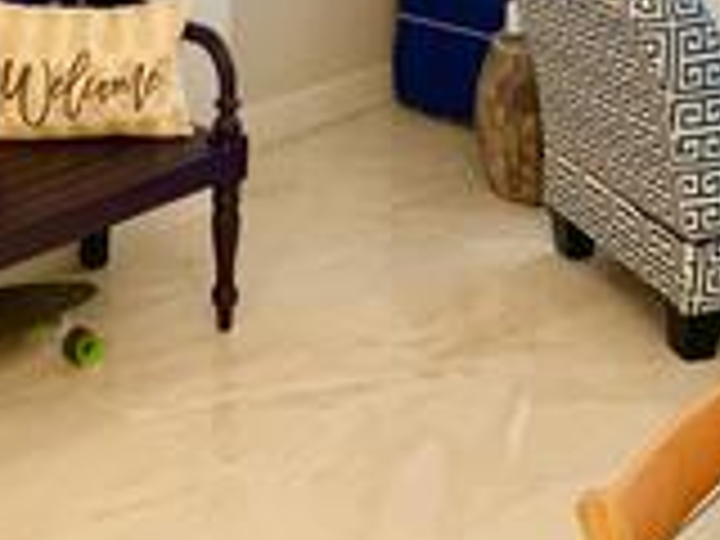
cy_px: -99
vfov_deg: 21.1
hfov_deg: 29.7
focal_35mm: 65
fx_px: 1352
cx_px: 284
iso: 250
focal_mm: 4.25
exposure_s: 1/60
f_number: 1.8
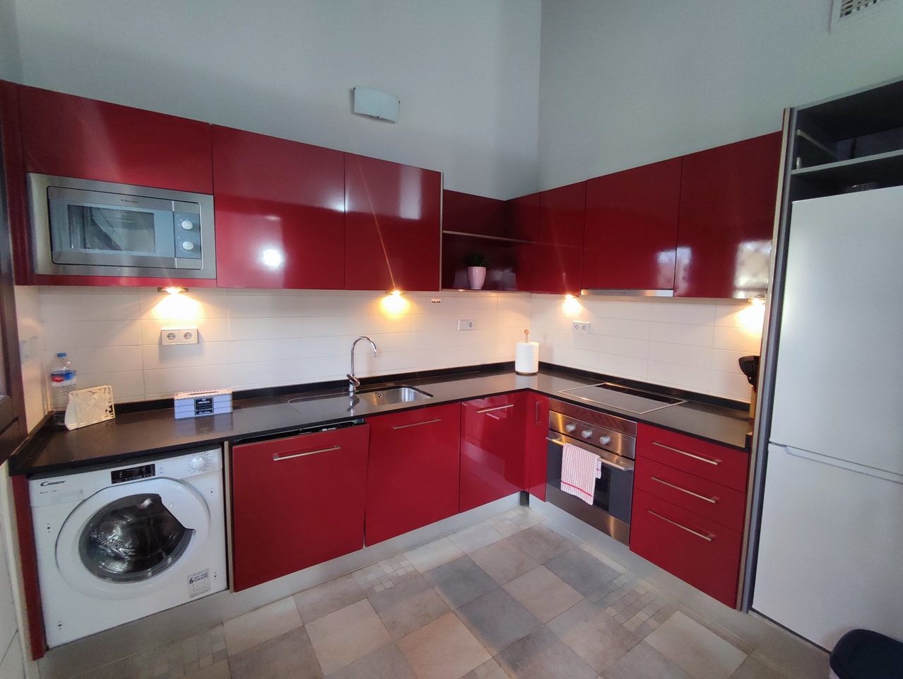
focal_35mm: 16
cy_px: 340
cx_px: 452
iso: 269
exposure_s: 1/30
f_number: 2.2
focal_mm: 1.65
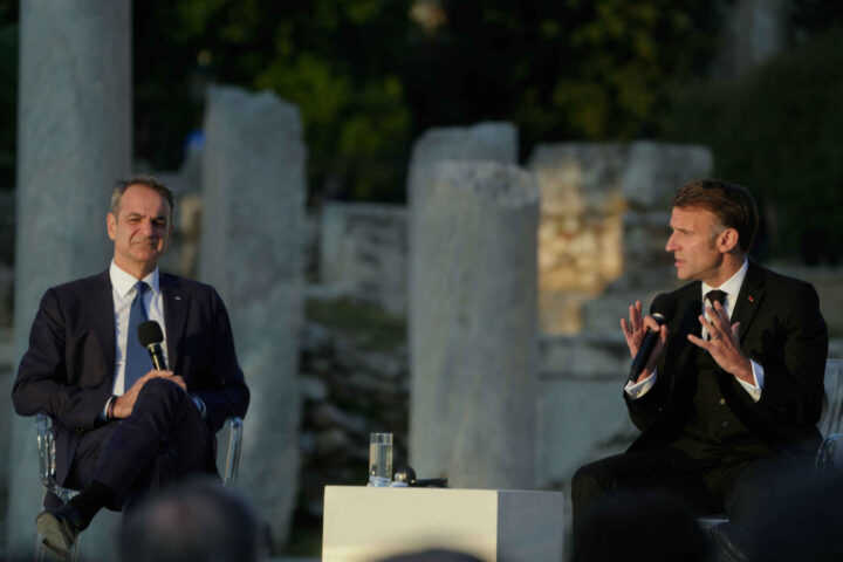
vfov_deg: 4.7
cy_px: 281
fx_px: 6814
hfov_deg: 7.1
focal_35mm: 291
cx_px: 422
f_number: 5.6
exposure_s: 1/500
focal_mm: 291
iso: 100
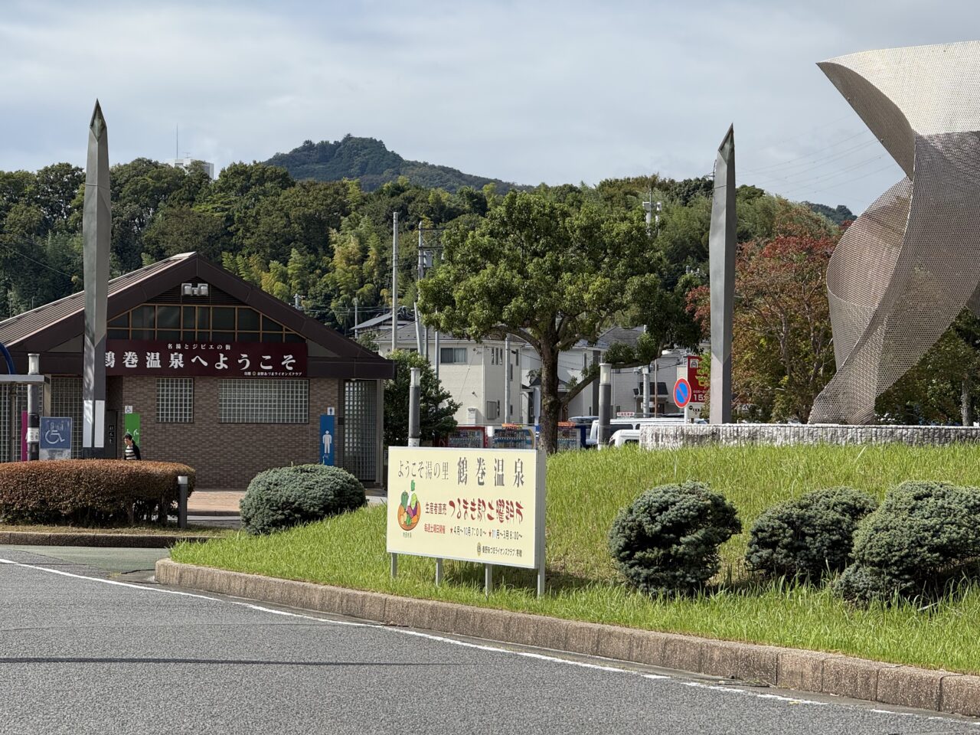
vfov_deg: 12.3
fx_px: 3397
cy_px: 368
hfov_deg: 16.4
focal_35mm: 120
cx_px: 490
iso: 50
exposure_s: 1/2212
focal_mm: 15.66
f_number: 2.8
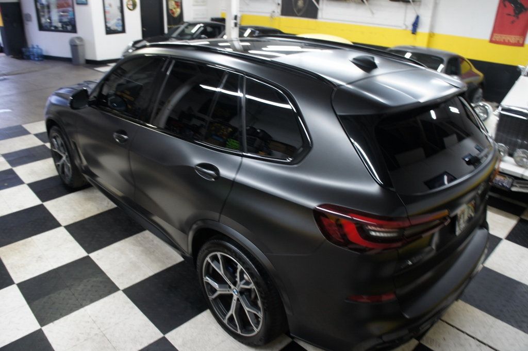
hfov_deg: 67.4
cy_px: 176
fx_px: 396
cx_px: 264
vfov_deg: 47.9
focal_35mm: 27
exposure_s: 1/30
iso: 400
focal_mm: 18
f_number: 3.5
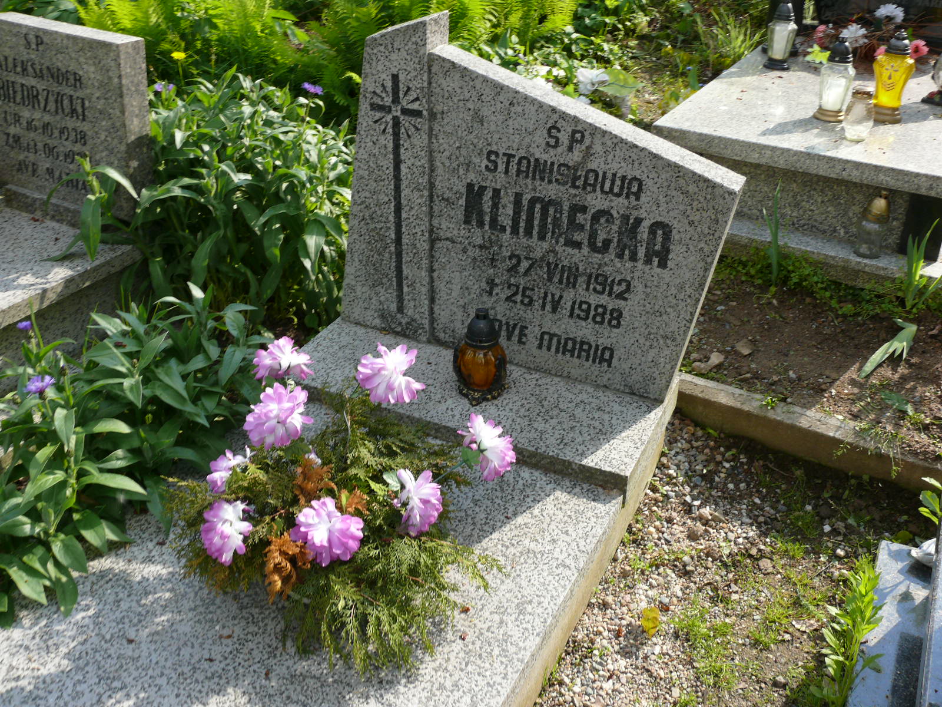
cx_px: 471
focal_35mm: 35
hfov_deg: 52.6
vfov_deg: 40.7
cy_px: 354
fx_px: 952
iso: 100
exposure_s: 1/200
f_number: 4.5
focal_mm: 7.4
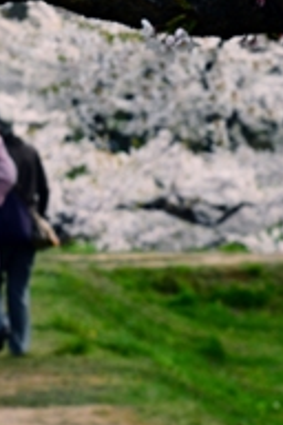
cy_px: -82
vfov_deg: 8.9
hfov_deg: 5.9
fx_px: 2700
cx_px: -214
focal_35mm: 229
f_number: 9
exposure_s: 1/320
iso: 200
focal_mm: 55
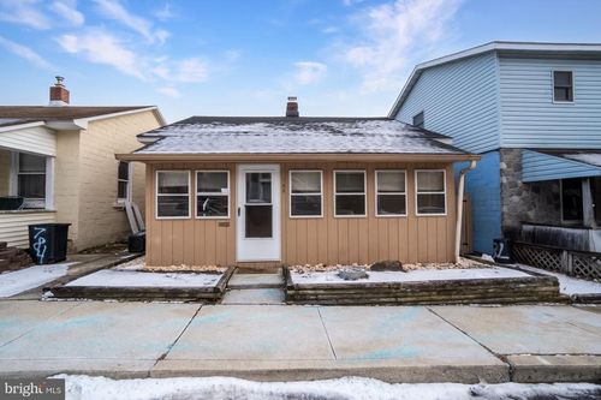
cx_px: 300
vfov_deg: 73.7
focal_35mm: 16
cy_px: 200
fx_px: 267
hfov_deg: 96.8
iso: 100
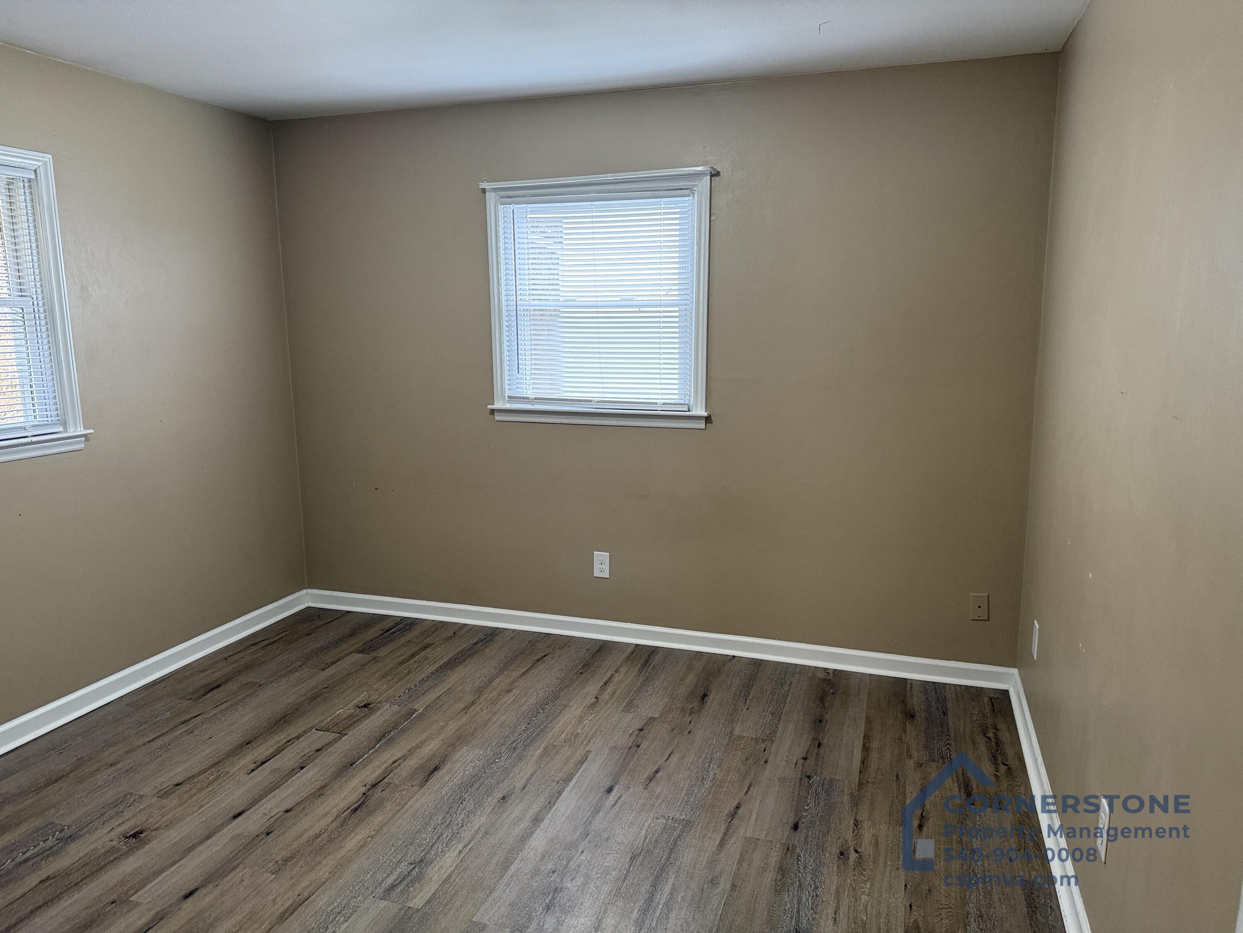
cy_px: 466
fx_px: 862
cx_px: 622
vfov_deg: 56.8
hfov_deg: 71.6
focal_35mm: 24
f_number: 1.78
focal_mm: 6.76
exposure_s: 1/60
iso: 320
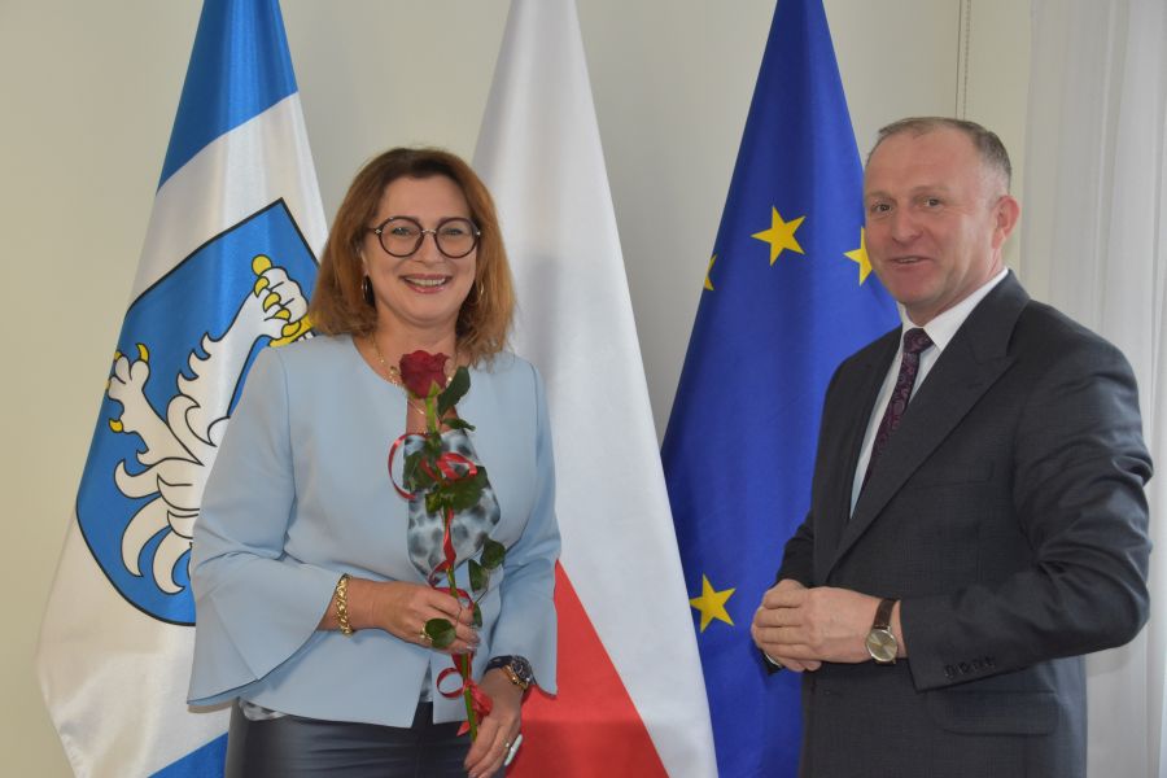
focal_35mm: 51
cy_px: 389
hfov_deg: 38.9
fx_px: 1653
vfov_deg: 26.5
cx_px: 584
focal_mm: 34
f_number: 5.6
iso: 1600
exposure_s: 1/100
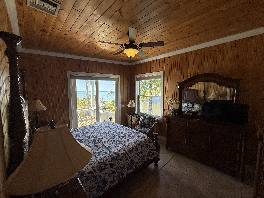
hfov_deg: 102.1
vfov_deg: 85.7
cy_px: 99
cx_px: 132
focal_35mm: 14
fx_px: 107
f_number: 2.2
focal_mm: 2.22
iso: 64
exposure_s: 1/112
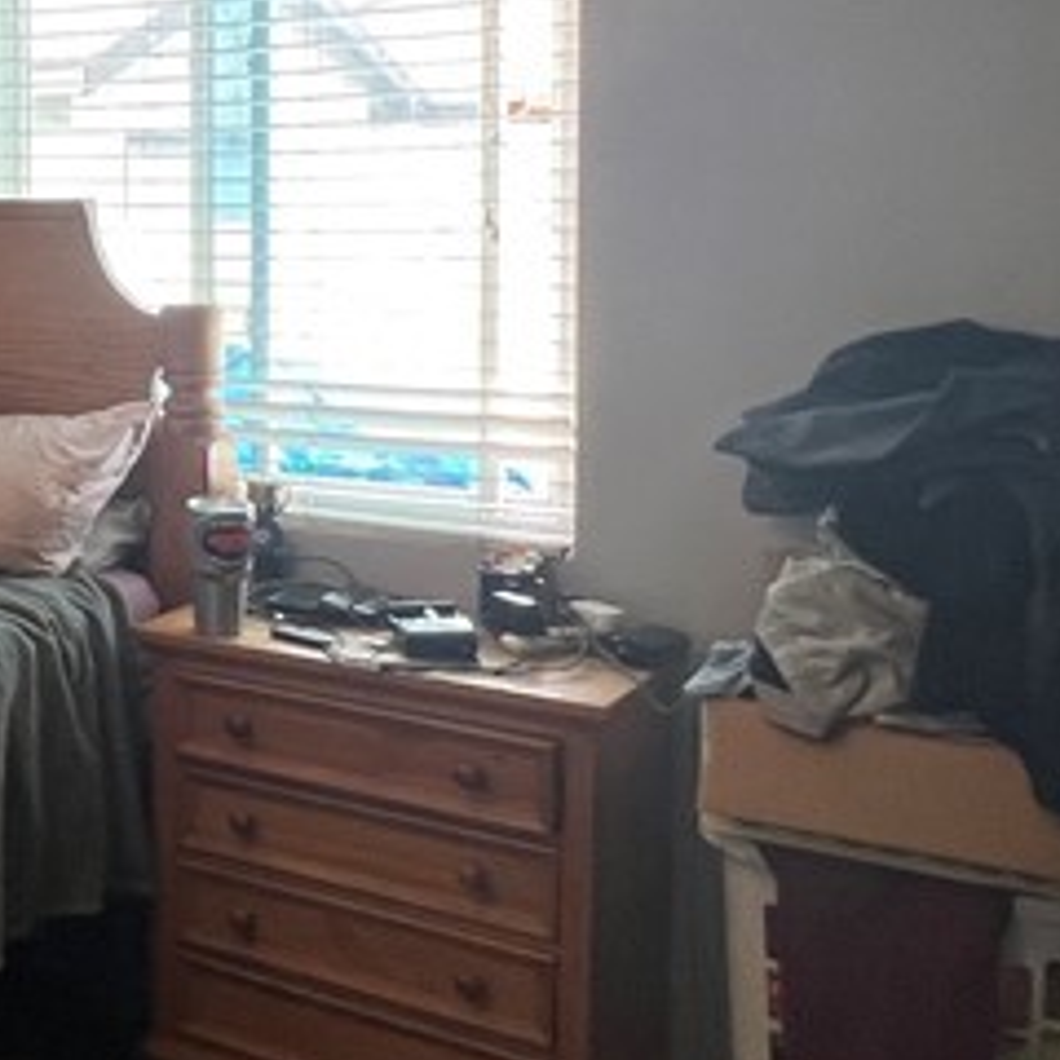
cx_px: -247
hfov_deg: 29.3
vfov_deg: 34.0
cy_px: 274
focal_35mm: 49
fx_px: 1698
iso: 125
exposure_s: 1/60
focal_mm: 1.57
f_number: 1.8
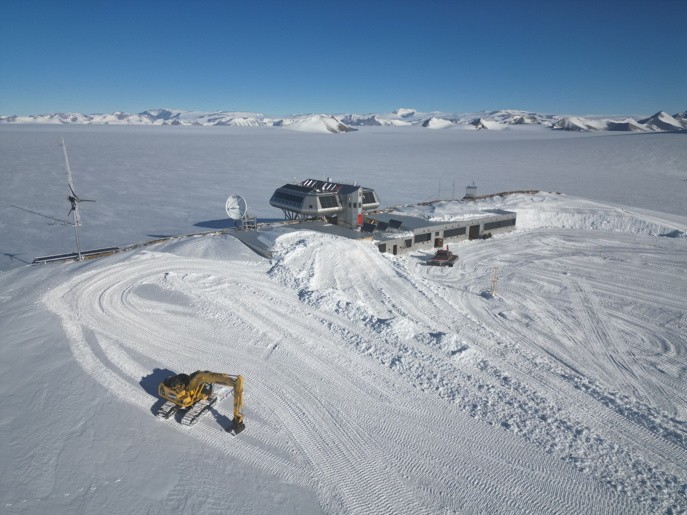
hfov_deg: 71.6
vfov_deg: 56.8
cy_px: 258
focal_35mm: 24
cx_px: 344
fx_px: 476
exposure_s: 1/8000
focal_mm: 6.72
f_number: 1.7
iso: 110
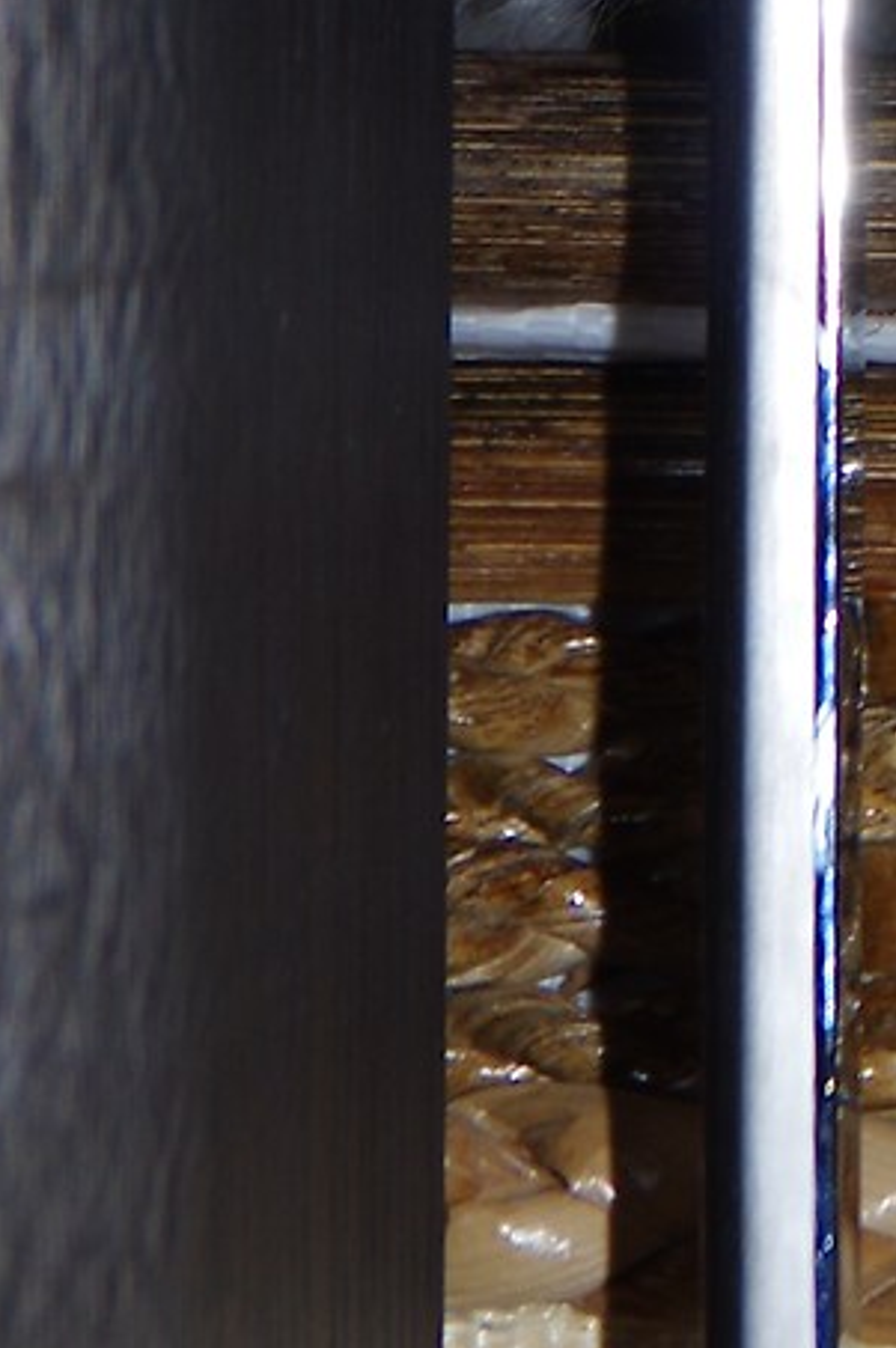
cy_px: -1309
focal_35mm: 1071
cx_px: 2103
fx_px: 40073
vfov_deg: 1.9
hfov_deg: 1.3
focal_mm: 135
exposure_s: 1/180
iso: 200
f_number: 5.6
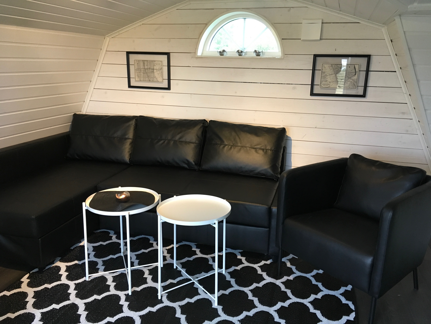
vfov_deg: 48.2
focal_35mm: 29
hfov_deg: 61.7
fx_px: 361
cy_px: 162
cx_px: 216
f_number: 2.2
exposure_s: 1/33
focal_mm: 4.15
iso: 160
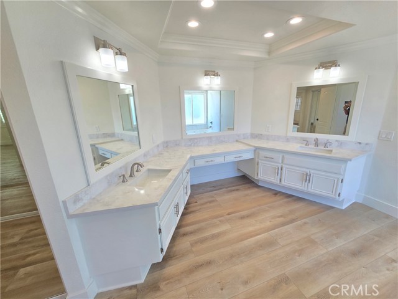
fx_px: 149
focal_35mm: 13
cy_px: 150
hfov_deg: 106.2
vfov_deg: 89.9
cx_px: 199
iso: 64
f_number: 2.2
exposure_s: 1/120
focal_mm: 2.2
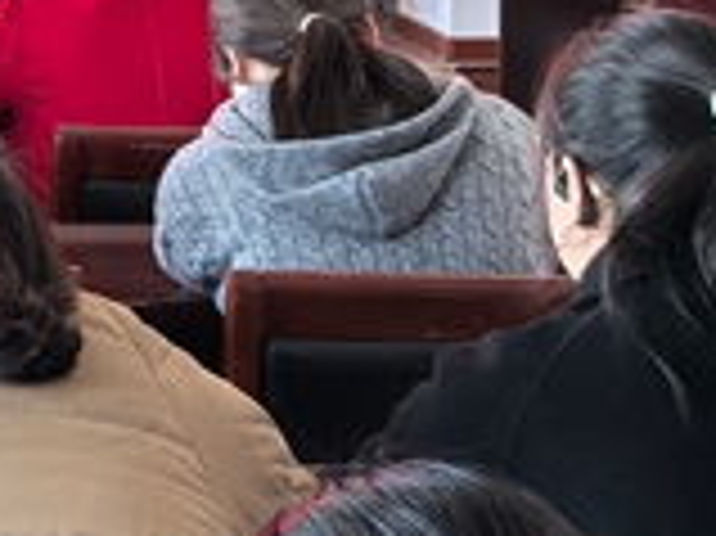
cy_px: -160
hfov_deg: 11.3
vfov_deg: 8.8
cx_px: -468
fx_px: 3431
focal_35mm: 166
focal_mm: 5.75
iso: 250
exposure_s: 1/100
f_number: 2
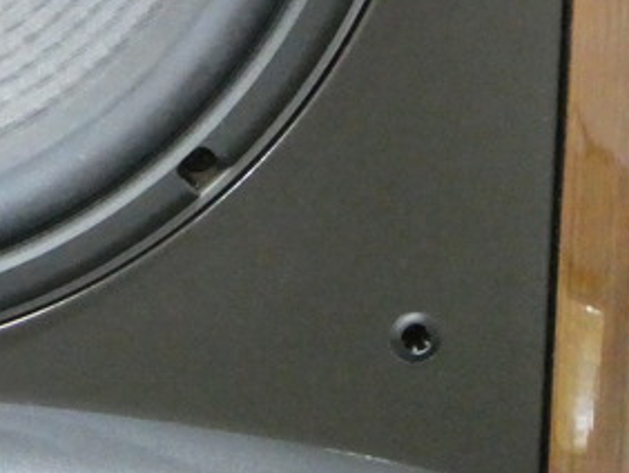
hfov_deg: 11.2
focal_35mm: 170
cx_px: -288
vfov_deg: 8.5
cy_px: -277
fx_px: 3092
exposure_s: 1/25
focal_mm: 9
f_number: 4.1
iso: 1600
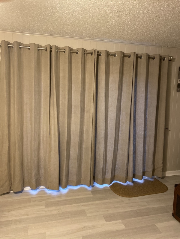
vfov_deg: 67.3
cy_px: 120
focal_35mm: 26
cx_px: 90
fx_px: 180
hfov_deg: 53.1
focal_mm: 4.25
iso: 320
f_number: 1.8
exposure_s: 1/40
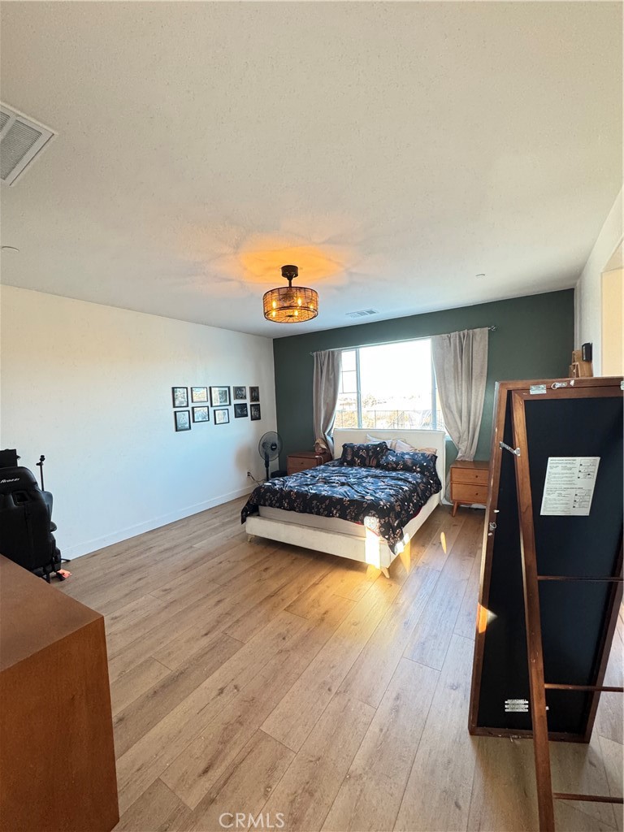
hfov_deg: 85.7
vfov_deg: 102.1
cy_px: 416
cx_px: 312
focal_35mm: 14
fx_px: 336
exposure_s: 1/60
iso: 500
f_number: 2.2
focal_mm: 2.22
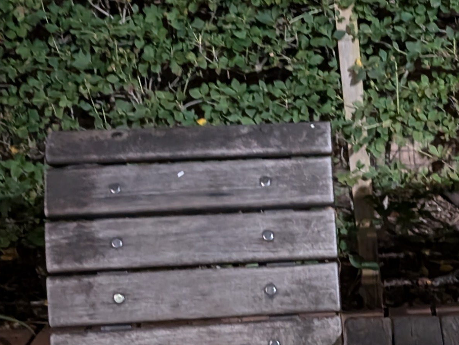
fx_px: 1089
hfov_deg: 21.8
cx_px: 570
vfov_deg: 17.6
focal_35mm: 82
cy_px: 347
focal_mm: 6.9
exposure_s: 1/18.6
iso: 3136
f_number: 1.68
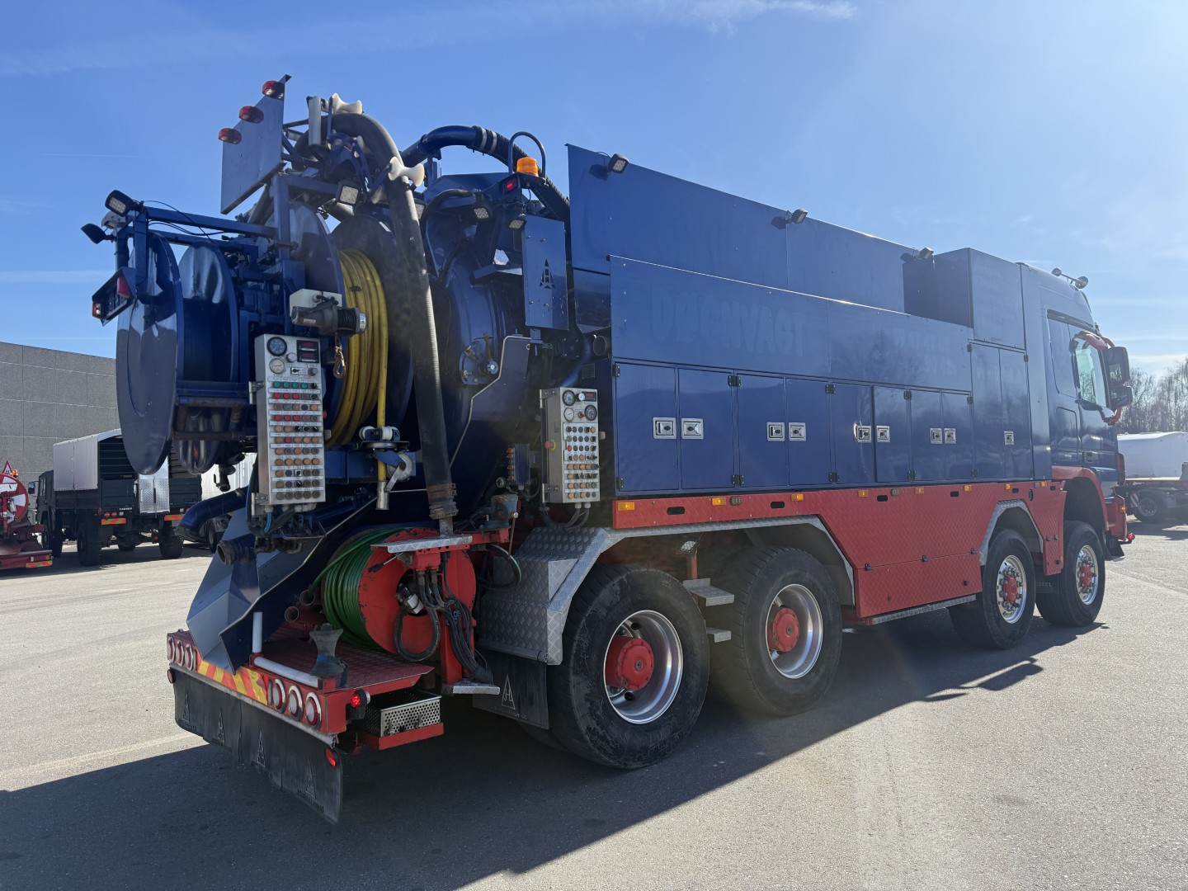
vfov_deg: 56.8
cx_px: 594
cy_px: 446
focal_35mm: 24
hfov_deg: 71.6
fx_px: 824
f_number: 1.78
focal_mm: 6.76
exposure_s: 1/3953
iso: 100
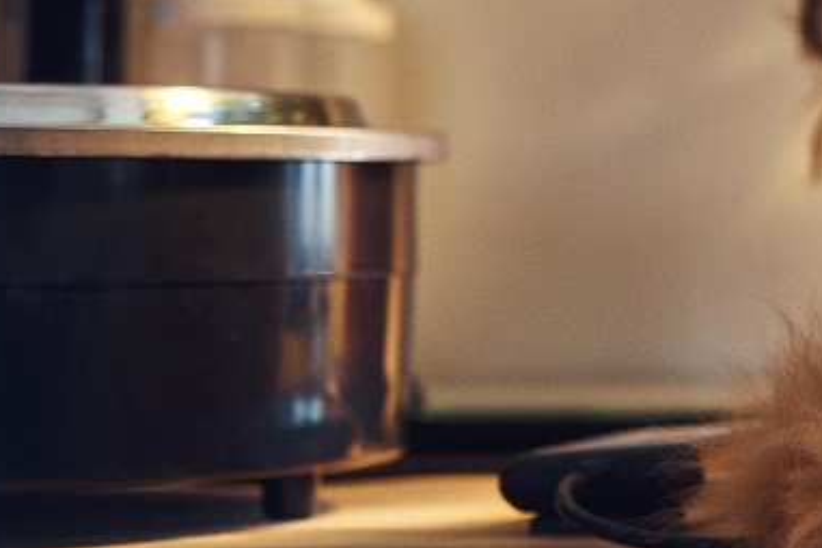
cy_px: -211
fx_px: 3813
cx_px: 1266
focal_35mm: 167
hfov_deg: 11.7
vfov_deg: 8.1
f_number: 2.8
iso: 1000
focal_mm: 35
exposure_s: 1/125
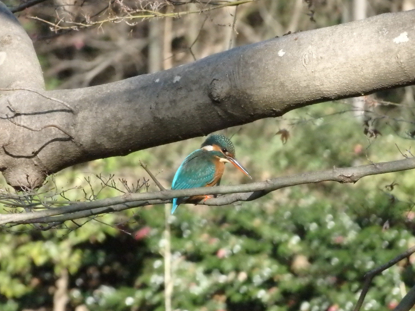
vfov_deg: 2.4
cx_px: 201
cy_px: 156
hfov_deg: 3.1
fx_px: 7565
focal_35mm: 631
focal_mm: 108
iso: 3200
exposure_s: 1/2000
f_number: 6.9
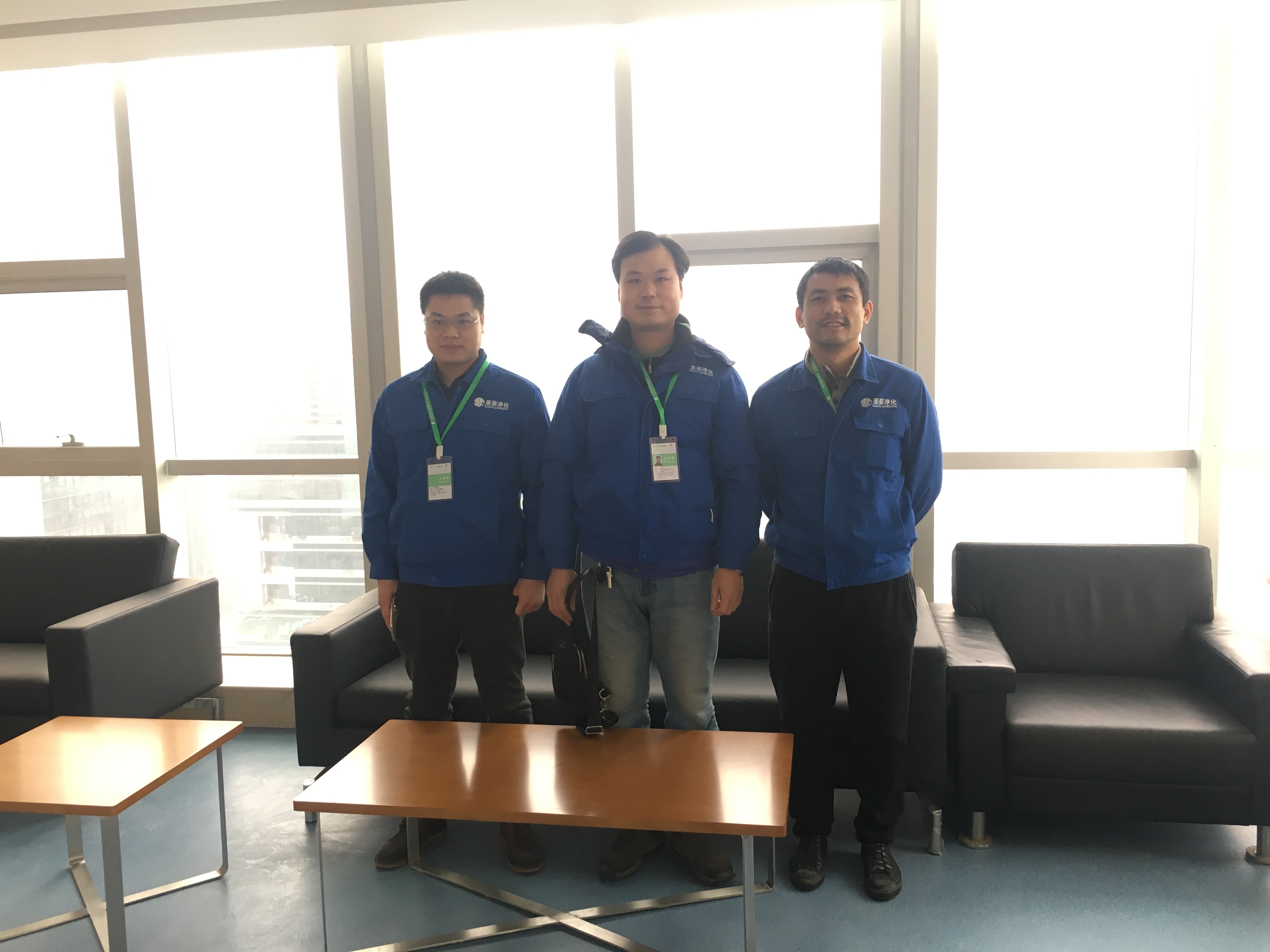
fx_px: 1064
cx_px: 635
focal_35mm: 29
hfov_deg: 61.7
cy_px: 476
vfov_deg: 48.2
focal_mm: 4.15
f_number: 2.2
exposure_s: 1/33
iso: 80
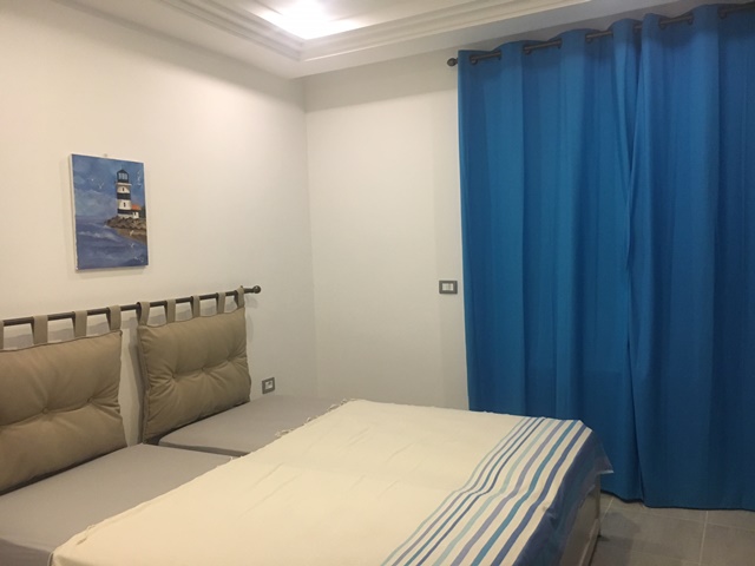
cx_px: 378
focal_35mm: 29
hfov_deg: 61.7
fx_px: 633
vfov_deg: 48.2
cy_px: 283
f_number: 2.2
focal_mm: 4.15
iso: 200
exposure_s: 1/20
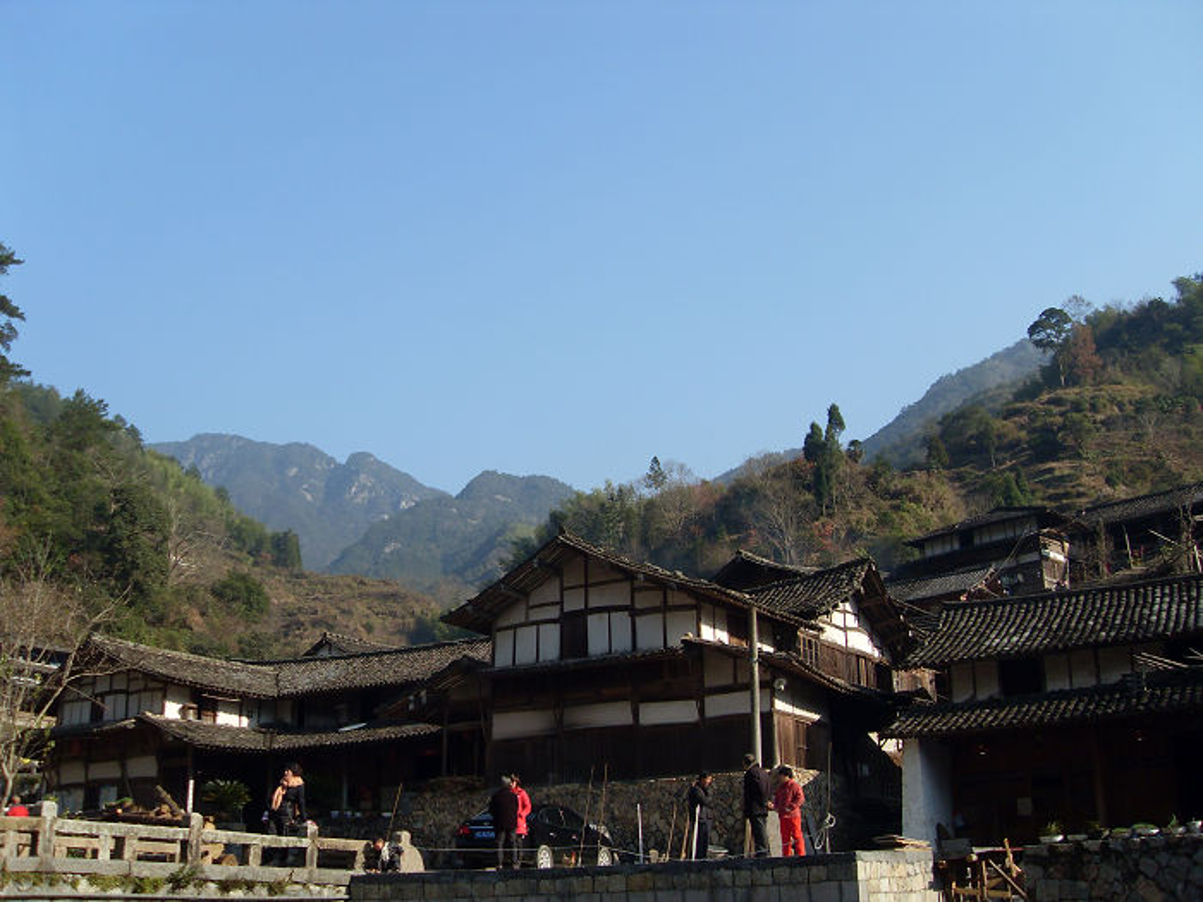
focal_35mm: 37
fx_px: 1286
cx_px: 602
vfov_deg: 38.7
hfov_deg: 50.1
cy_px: 451
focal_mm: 6.3
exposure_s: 1/180
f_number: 7
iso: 80
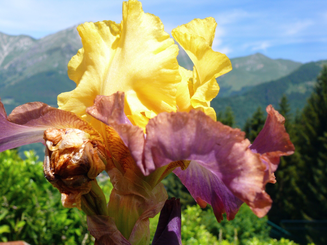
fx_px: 482
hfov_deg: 37.5
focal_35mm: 51
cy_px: 122
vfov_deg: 28.6
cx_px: 164
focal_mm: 10.7
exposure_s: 1/50
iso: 100
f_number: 7.1
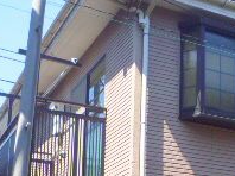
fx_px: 549
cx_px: 268
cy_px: 208
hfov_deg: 22.6
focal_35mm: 81
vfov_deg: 17.4
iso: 80
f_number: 2.8
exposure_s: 1/500
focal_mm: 4.4
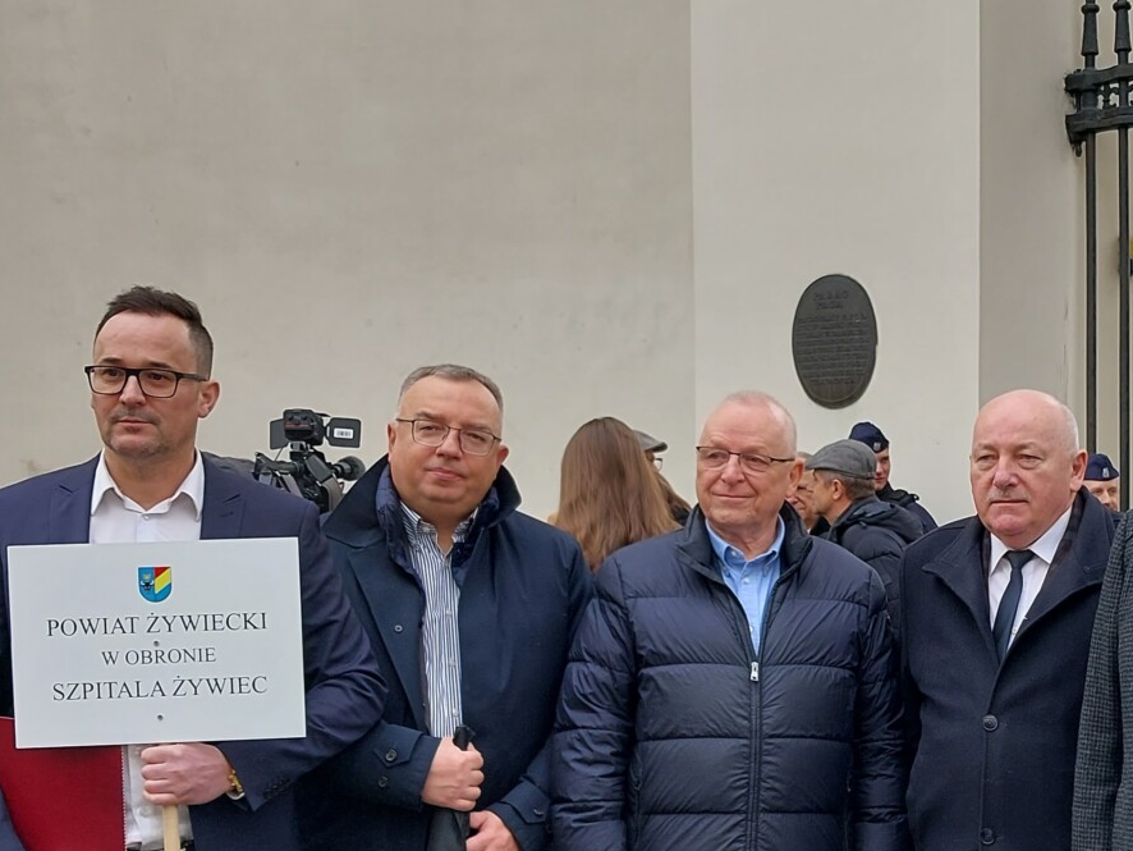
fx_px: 2128
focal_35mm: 65
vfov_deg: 22.4
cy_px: 609
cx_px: 940
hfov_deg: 29.0
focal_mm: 4.6
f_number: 1.8
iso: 20
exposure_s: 1/200
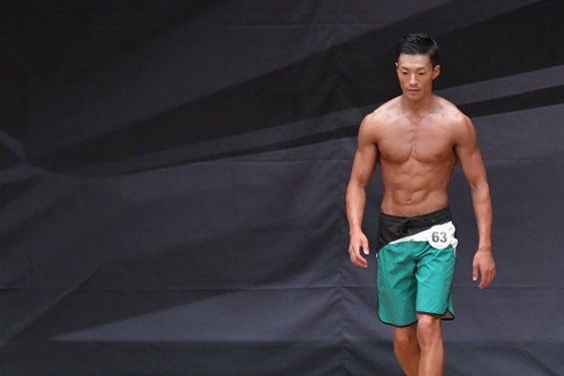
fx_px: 6158
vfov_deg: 3.5
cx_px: 387
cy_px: 246
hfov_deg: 5.2
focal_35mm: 393
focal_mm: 190
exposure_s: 1/400
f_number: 5.6
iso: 6400
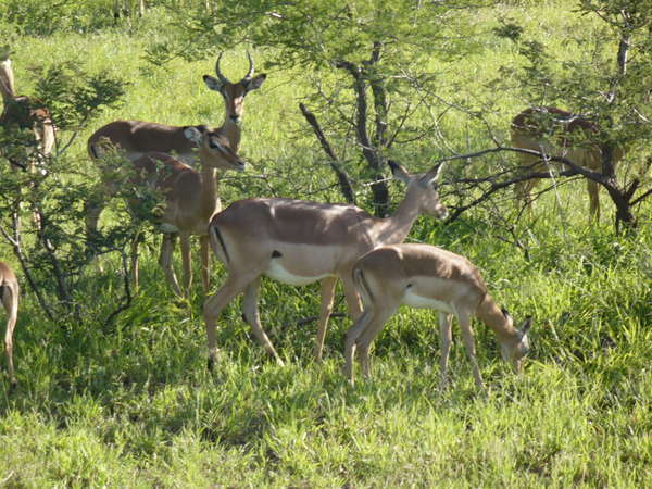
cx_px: 326
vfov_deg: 6.7
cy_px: 244
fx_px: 4181
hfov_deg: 8.9
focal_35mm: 222
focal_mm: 36.6
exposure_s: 1/160
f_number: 4.5
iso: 100
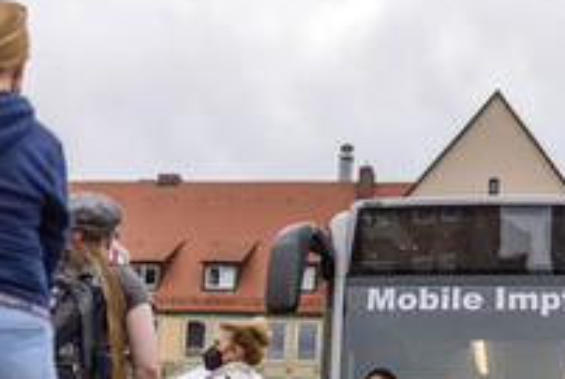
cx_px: 446
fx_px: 1227
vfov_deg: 17.3
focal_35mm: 78
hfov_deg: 25.5
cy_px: 357
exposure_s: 1/2500
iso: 100
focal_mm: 35
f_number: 1.4
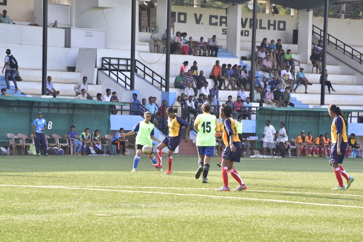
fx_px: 1866
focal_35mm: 185
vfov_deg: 7.4
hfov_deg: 11.1
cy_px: 121
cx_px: 182
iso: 1000
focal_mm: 185
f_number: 11
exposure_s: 1/200
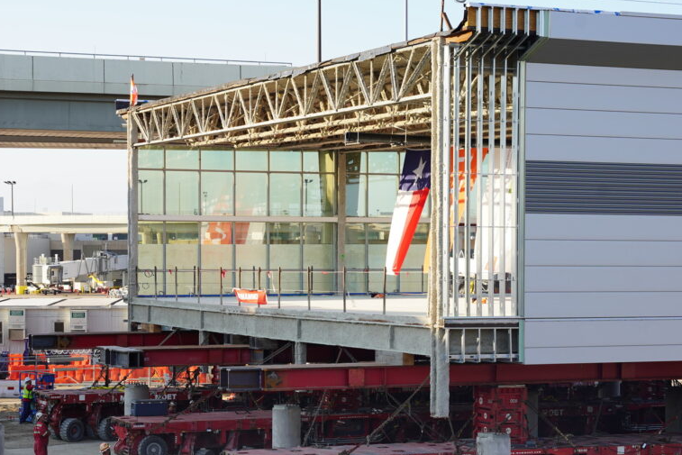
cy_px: 299
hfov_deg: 24.0
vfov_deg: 16.1
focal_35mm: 85
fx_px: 1607
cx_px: 314
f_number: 7.1
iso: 100
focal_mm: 53.5
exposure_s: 1/100
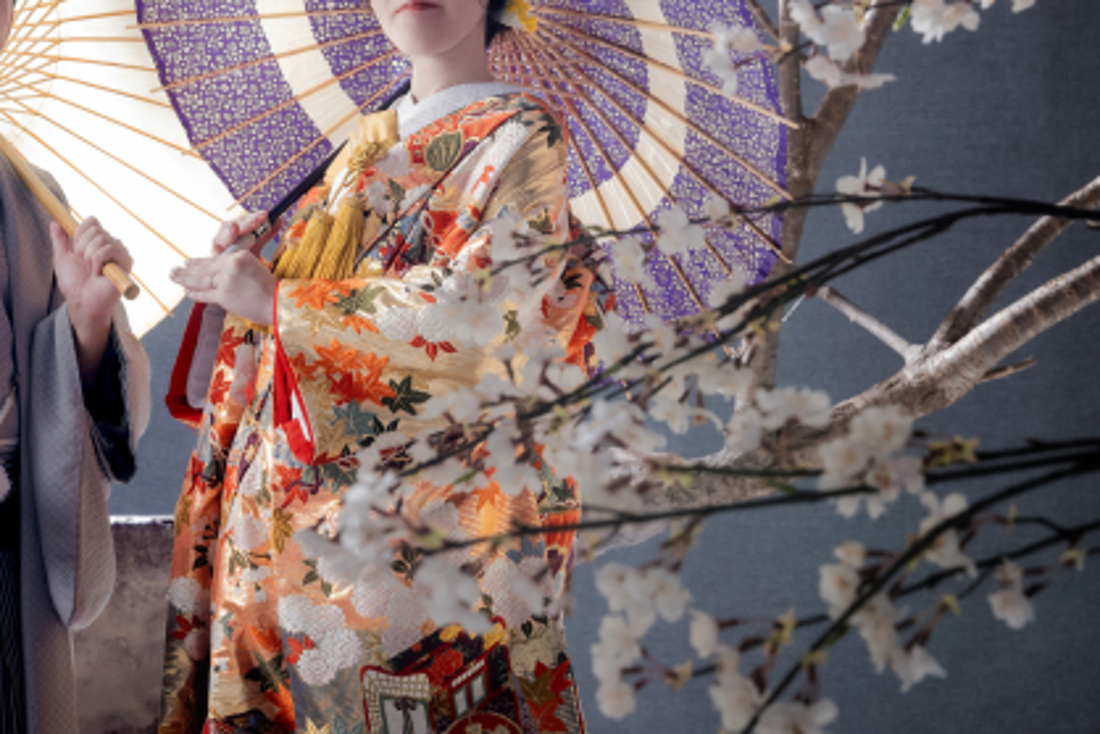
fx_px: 2690
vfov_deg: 15.4
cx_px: 282
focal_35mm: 88
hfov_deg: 22.9
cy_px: 107
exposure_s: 1/100
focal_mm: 46
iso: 400
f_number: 6.3
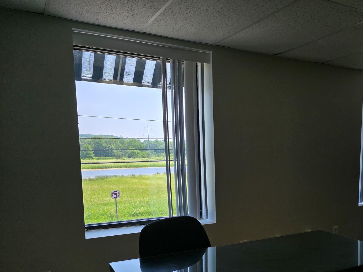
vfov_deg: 40.7
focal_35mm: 34
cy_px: 201
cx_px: 251
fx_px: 357
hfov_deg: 52.6
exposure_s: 1/340
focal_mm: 6.3
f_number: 1.7
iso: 12
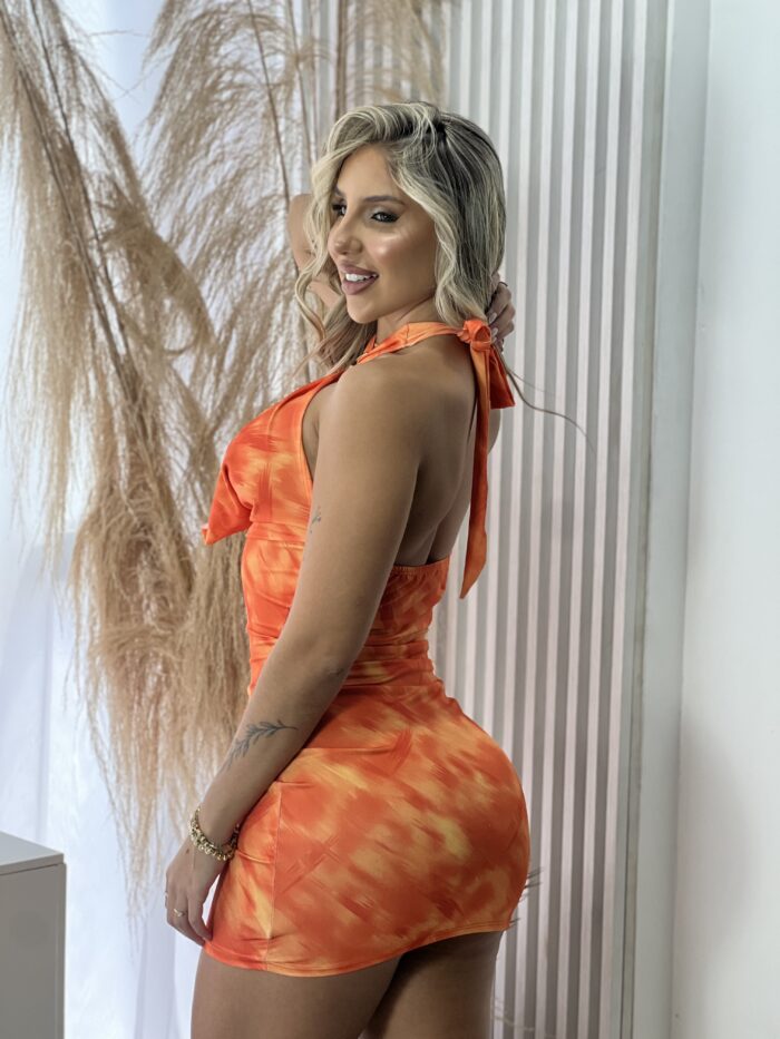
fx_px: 2313
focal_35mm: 77
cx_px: 390
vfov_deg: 25.3
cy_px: 520
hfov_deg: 19.1
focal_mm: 9
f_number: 2.8
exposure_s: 1/120
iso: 100
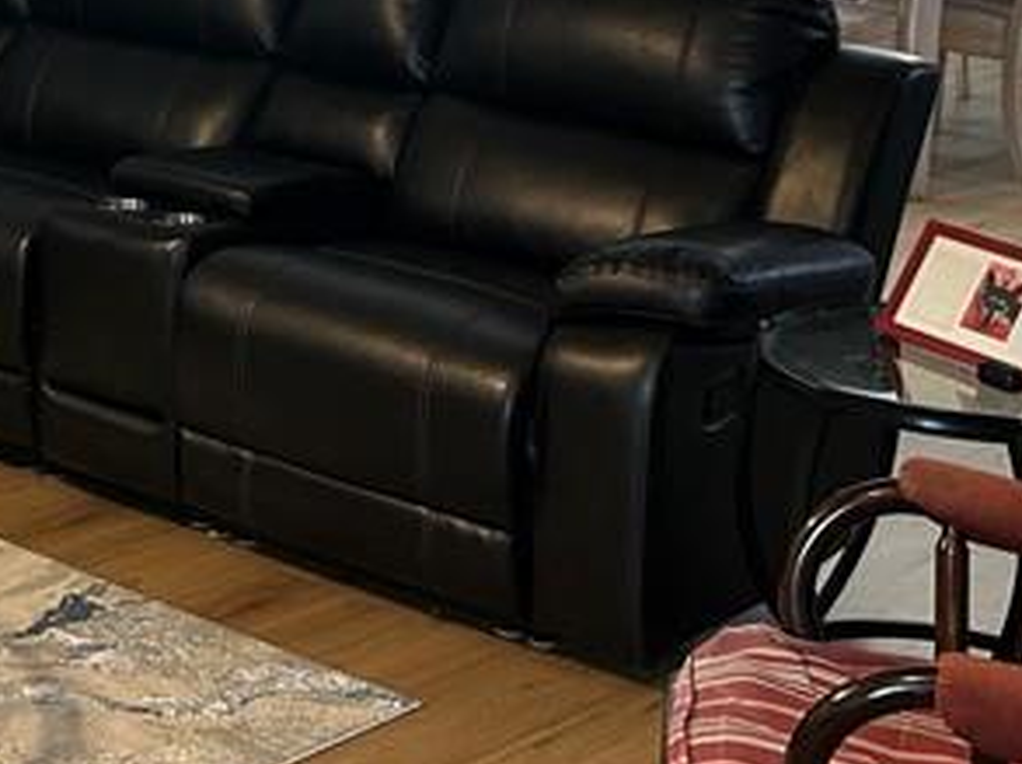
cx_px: 87
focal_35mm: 91
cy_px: -140
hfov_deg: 21.1
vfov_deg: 15.6
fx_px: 2683
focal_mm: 5.7
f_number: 1.5
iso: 125
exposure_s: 1/60
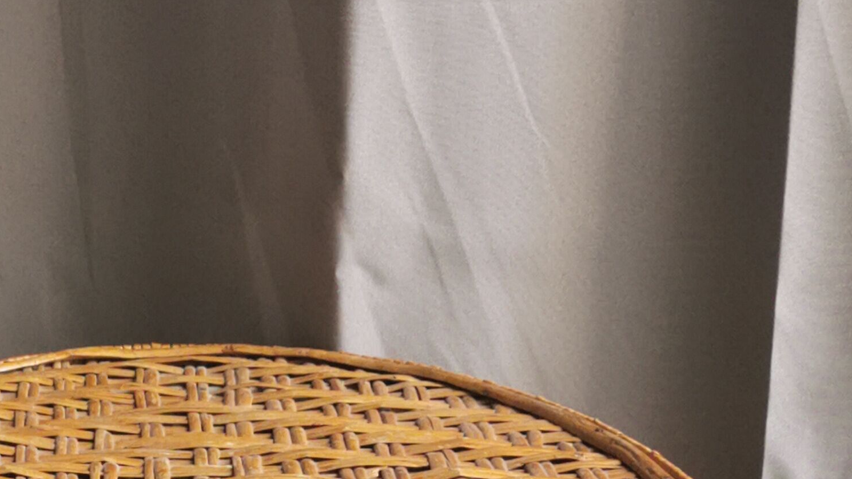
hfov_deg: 17.7
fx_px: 2711
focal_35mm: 120
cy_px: 937
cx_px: 193
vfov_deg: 9.5
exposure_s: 1/100
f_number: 1.8
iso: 100
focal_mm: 5.58
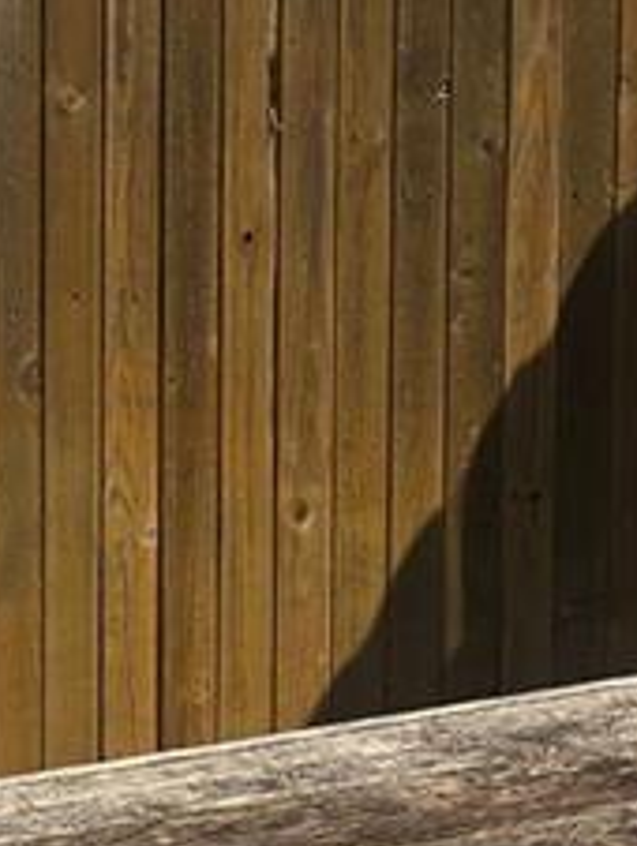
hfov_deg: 8.9
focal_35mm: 156
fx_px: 3820
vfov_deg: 11.9
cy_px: -550
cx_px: -682
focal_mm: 6.3
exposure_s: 1/1027
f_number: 1.7
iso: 12
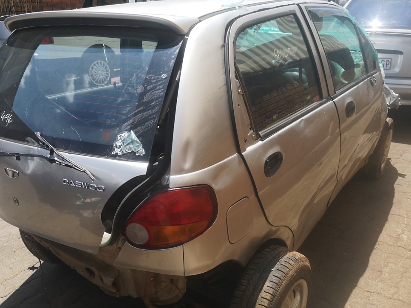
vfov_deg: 41.8
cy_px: 160
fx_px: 404
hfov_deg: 53.8
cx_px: 179
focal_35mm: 34
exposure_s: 1/1718
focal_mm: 3.95
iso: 50
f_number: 1.8
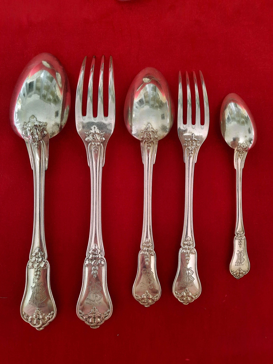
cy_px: 182
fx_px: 263
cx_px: 136
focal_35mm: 25
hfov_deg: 54.9
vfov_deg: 69.4
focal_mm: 4.6
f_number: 2
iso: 400
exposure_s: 1/33
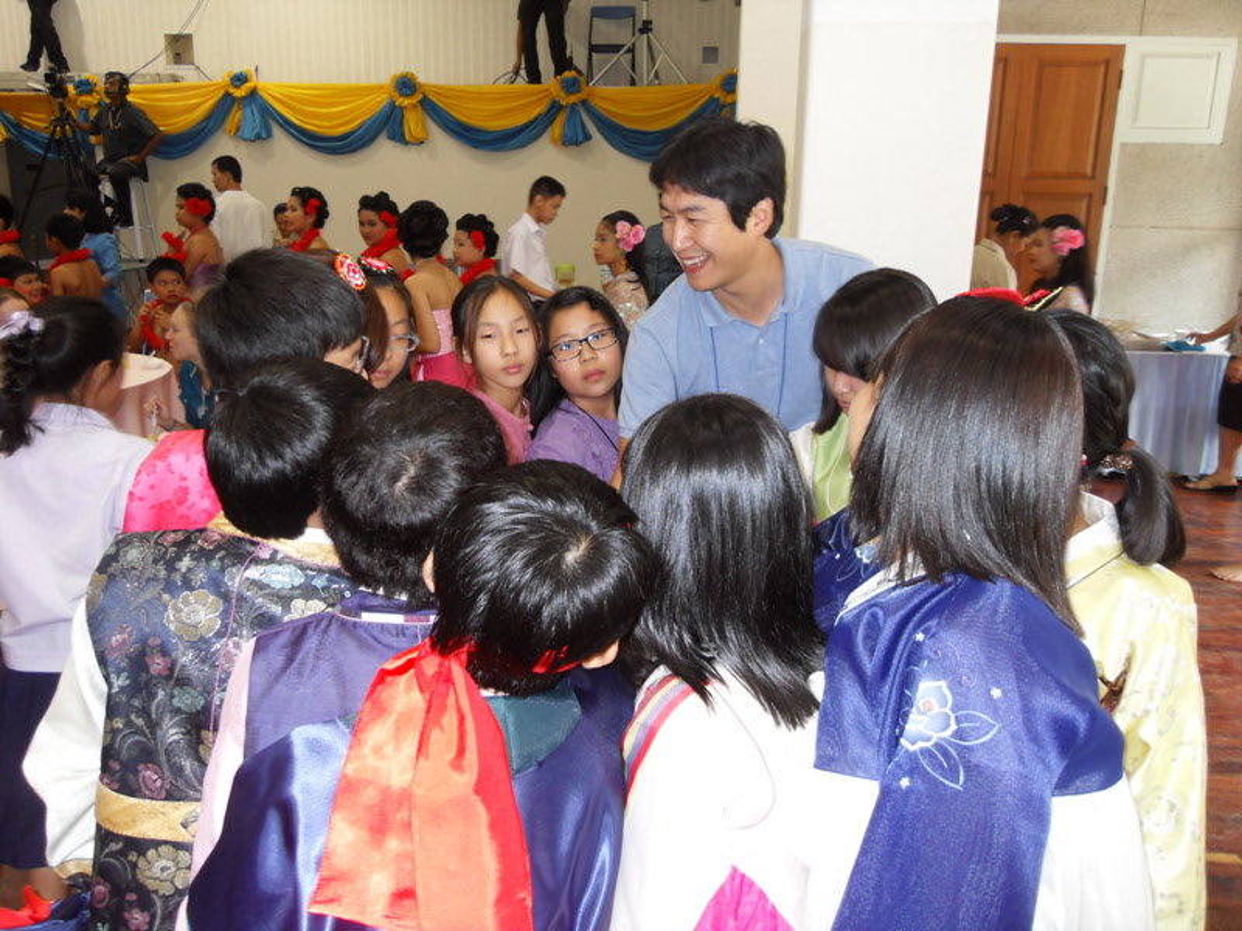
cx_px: 621
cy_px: 466
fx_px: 1005
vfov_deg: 49.7
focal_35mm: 28
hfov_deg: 63.4
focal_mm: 6
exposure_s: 1/45
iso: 200
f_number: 2.8
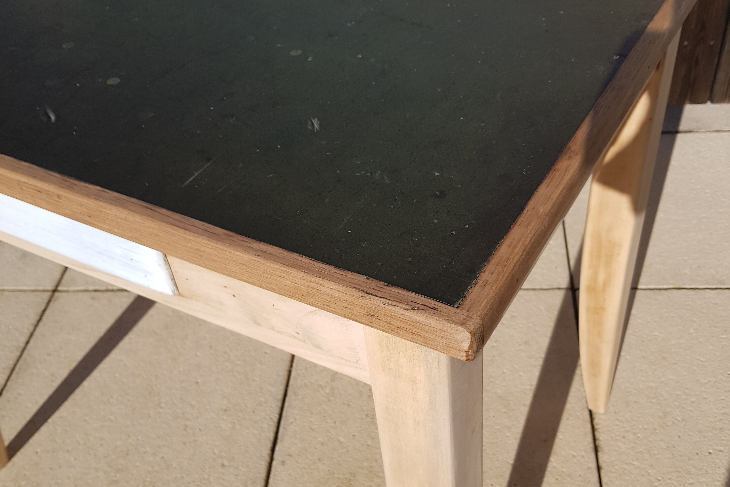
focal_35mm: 37
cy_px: 283
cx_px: 361
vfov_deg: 35.9
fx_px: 750
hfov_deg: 51.9
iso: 40
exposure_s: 1/2856
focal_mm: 4.2
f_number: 1.7
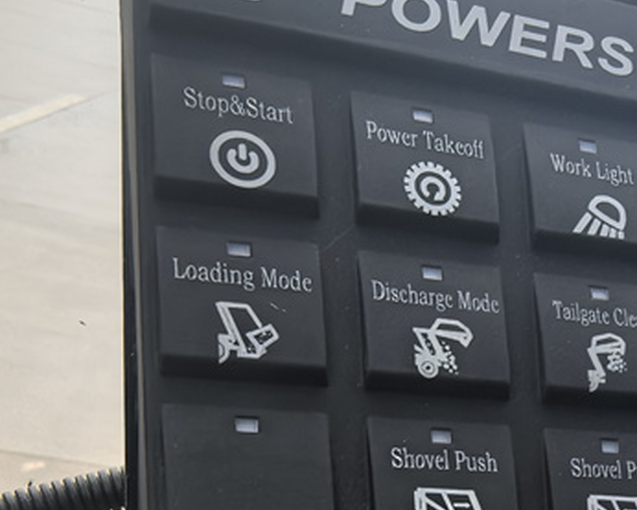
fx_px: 1150
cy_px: 337
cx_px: 503
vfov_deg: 24.9
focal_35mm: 61
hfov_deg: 30.3
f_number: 2.2
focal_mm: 1.95
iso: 50
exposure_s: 1/128
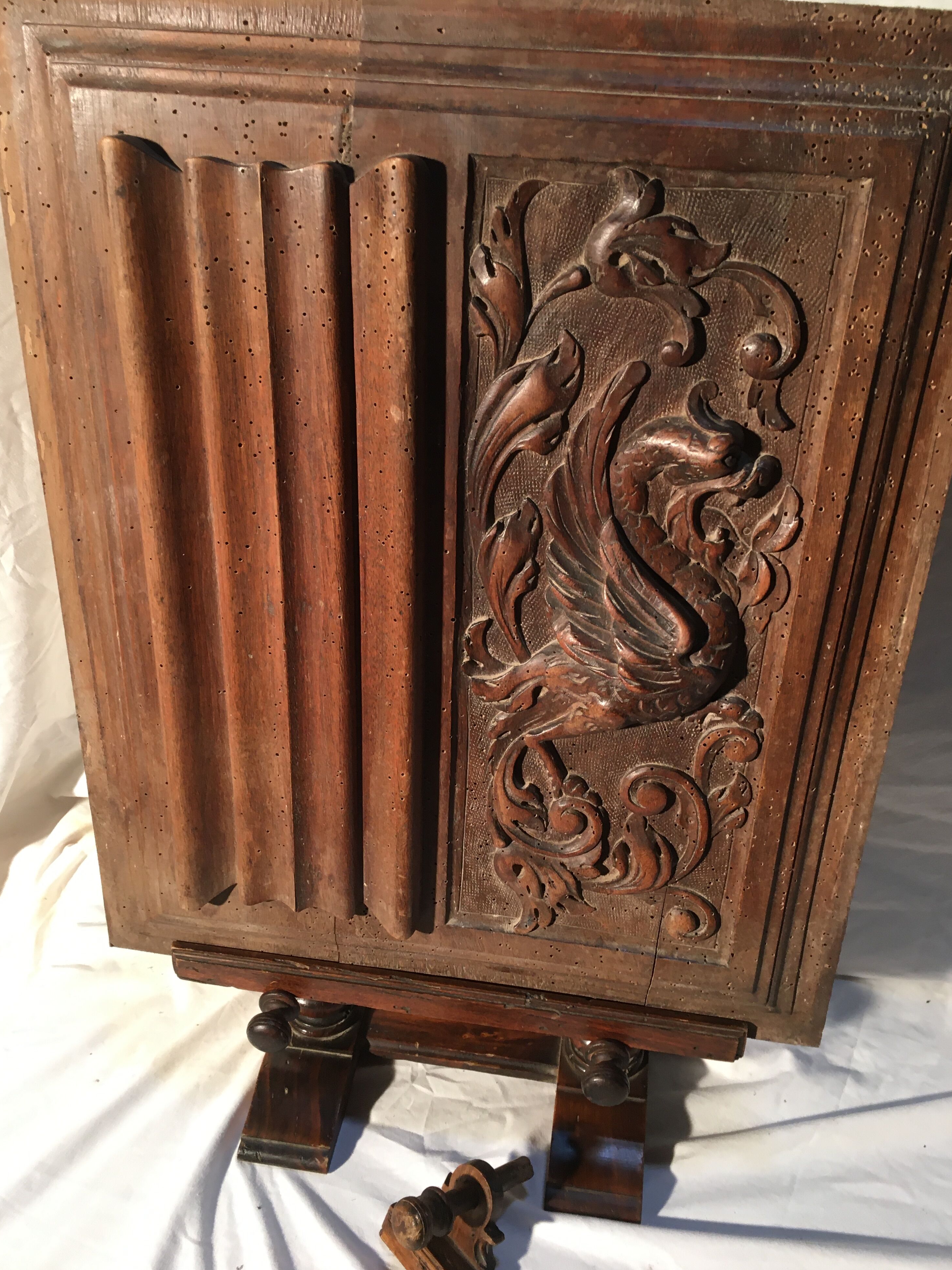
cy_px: 625
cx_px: 469
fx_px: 1100
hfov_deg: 46.8
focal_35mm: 30
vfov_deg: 60.0
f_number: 2.2
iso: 100
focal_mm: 4.15
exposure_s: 1/33
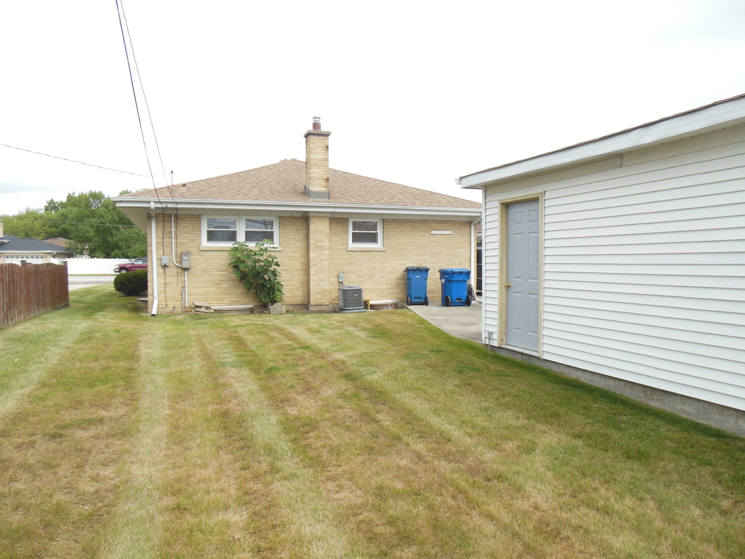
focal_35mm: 25
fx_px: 538
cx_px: 372
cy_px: 280
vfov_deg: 54.9
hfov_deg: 69.4
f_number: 3.2
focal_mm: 4.5
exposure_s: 1/500
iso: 125
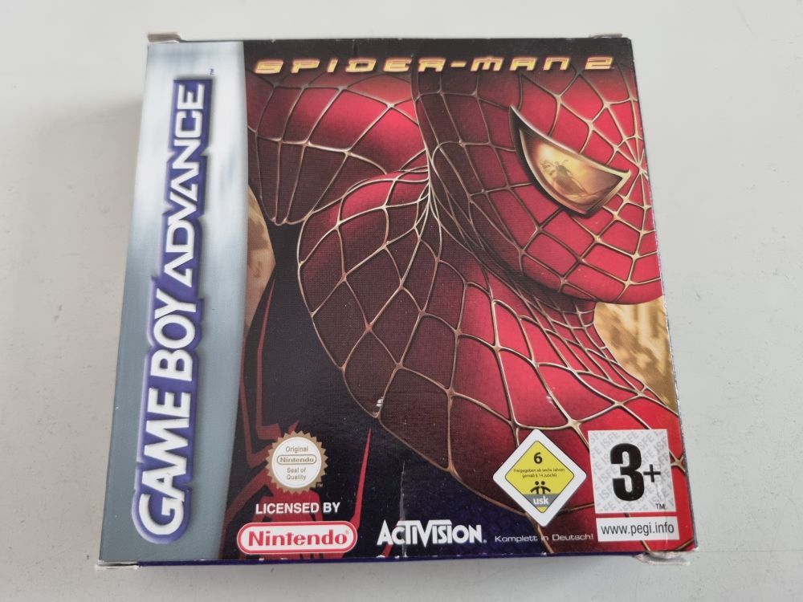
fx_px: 603
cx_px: 402
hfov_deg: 67.3
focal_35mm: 26
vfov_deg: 53.1
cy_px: 301
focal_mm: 5.4
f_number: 1.8
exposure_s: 1/50
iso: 320
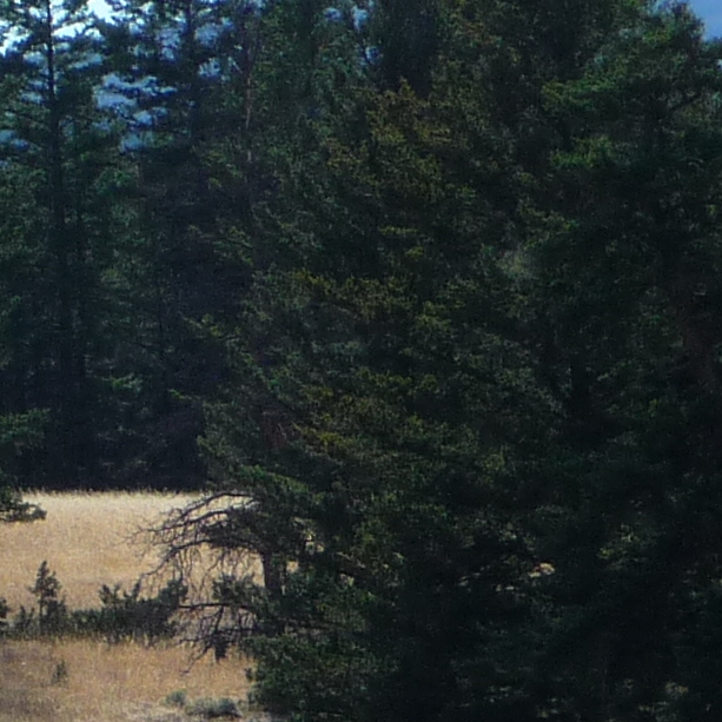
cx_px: -492
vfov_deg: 2.5
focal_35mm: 705
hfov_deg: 2.5
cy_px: 934
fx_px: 16636
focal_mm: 24.1
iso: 100
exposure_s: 1/500
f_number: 4.8
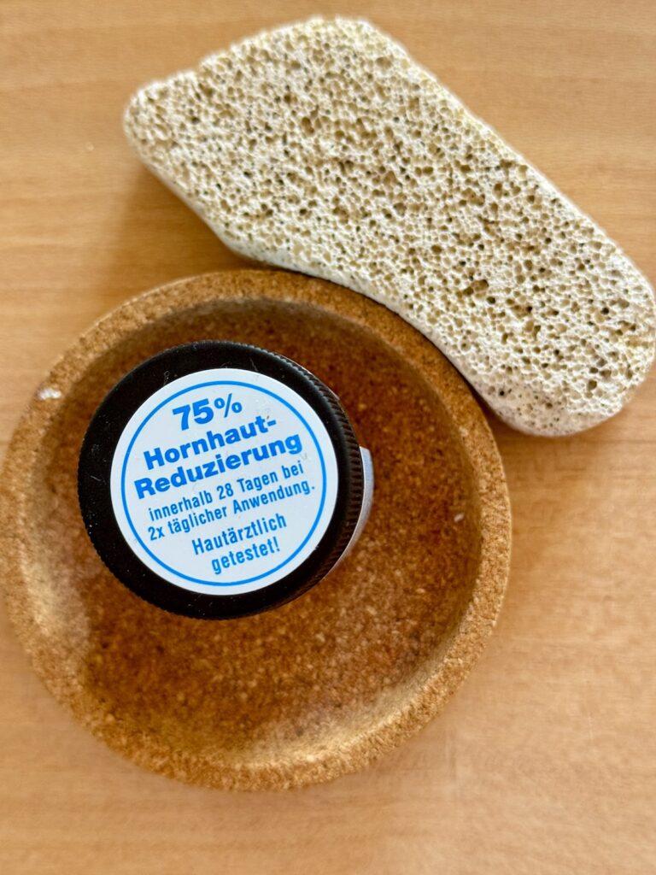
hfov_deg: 30.3
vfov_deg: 39.7
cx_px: 328
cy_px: 438
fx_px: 1213
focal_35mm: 48
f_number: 1.78
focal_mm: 6.76
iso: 125
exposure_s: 1/60
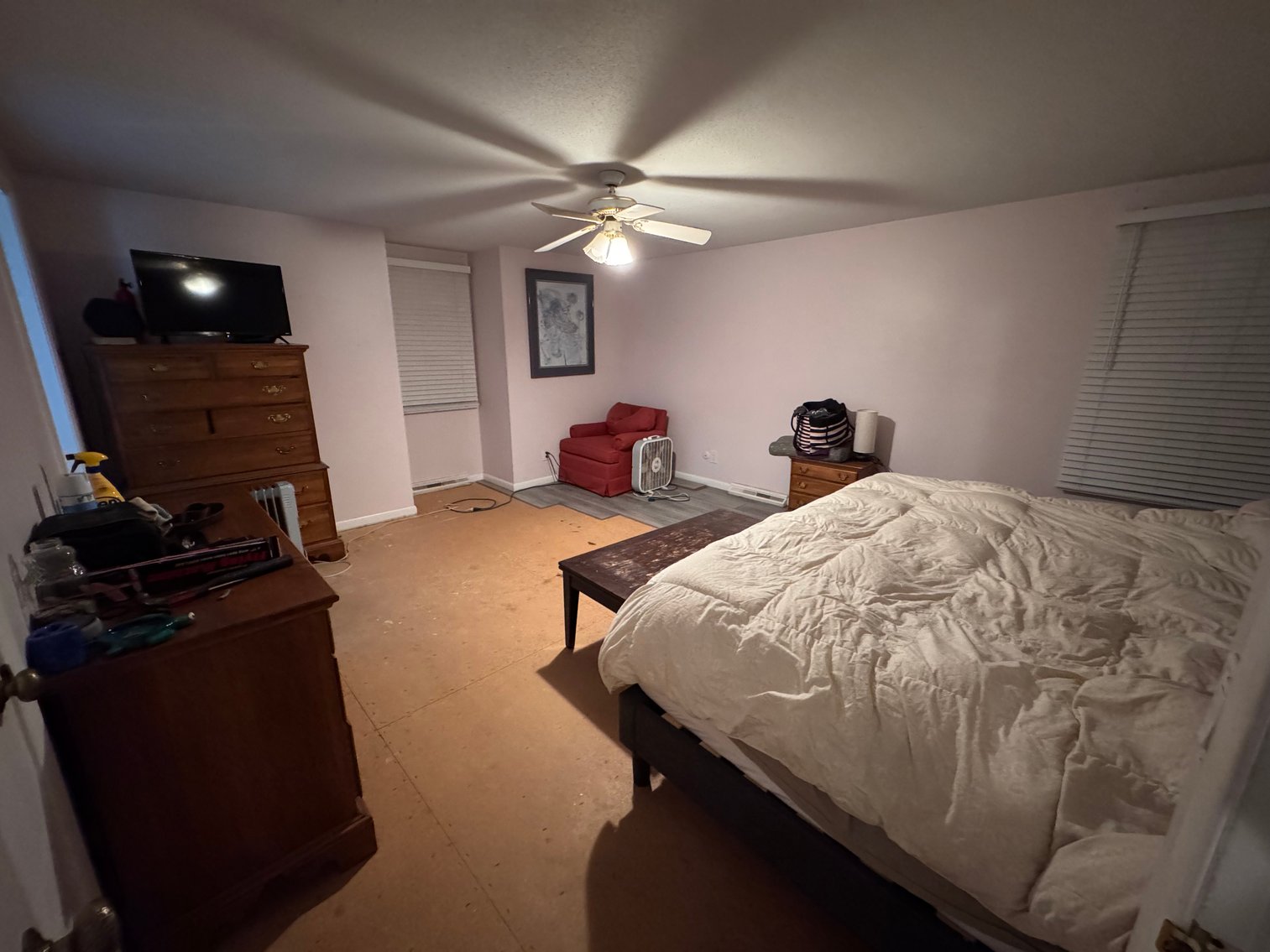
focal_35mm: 14
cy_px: 476
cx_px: 635
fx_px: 514
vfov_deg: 85.7
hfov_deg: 102.1
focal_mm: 2.22
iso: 1250
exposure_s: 1/60
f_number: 2.2
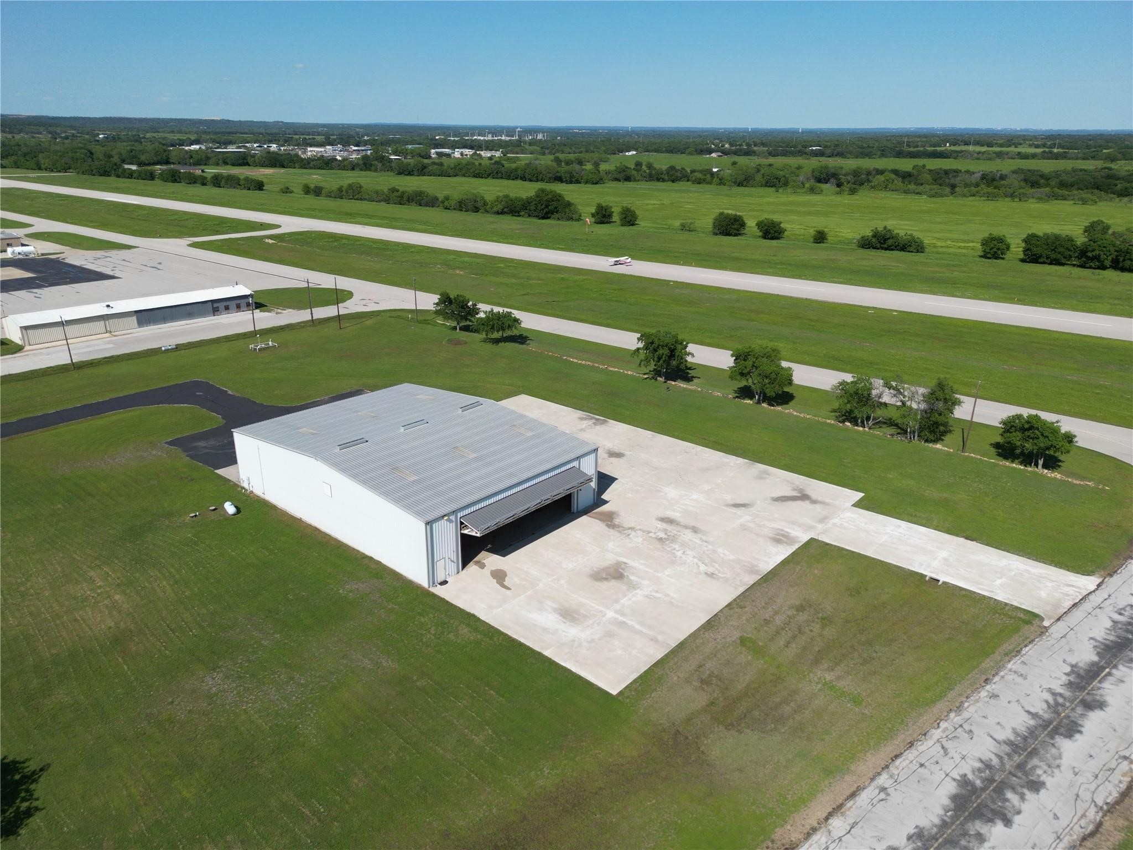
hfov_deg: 71.6
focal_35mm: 24
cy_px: 425
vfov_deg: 56.8
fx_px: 786
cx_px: 566
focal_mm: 6.72
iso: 110
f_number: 1.7
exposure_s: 1/4000
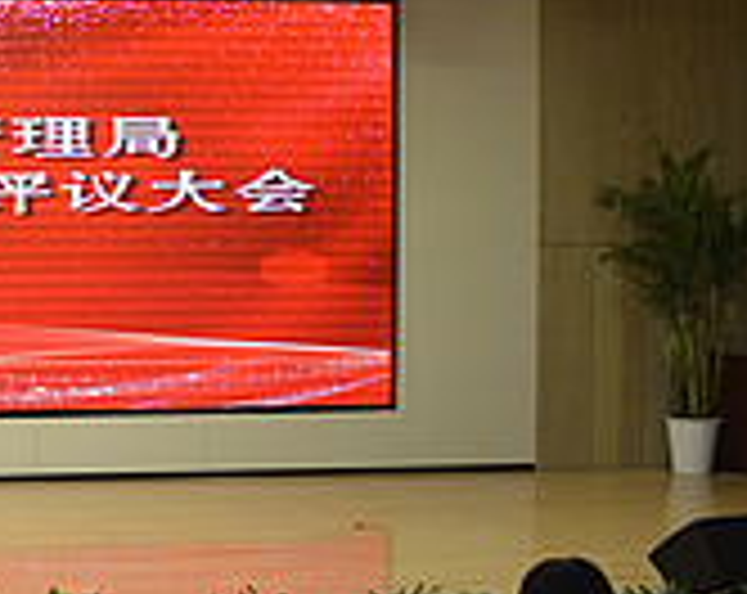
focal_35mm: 84
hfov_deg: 19.8
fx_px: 1853
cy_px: 310
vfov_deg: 18.2
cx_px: -374
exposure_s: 1/60
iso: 720
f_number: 4
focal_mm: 18
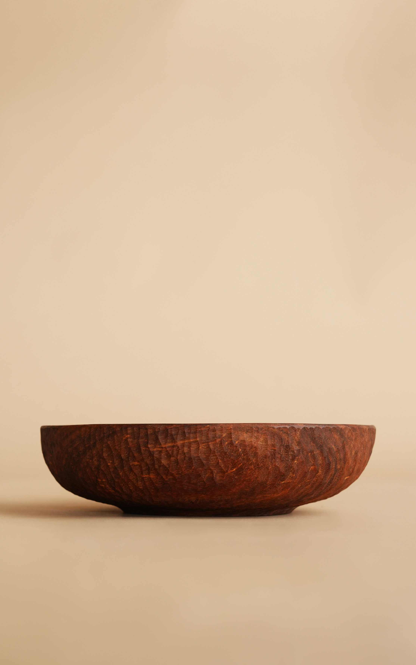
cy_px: 332
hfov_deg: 18.1
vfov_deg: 28.6
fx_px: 1306
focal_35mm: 72
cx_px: 209
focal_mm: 70
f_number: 8
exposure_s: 1/100
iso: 1000
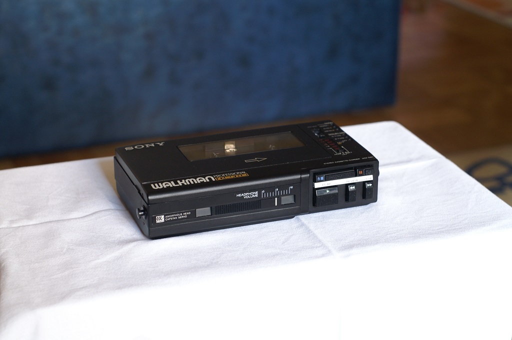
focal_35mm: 75
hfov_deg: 27.0
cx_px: 256
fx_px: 1065
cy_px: 170
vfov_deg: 18.1
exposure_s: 1/13
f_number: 5
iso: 400
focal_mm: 50
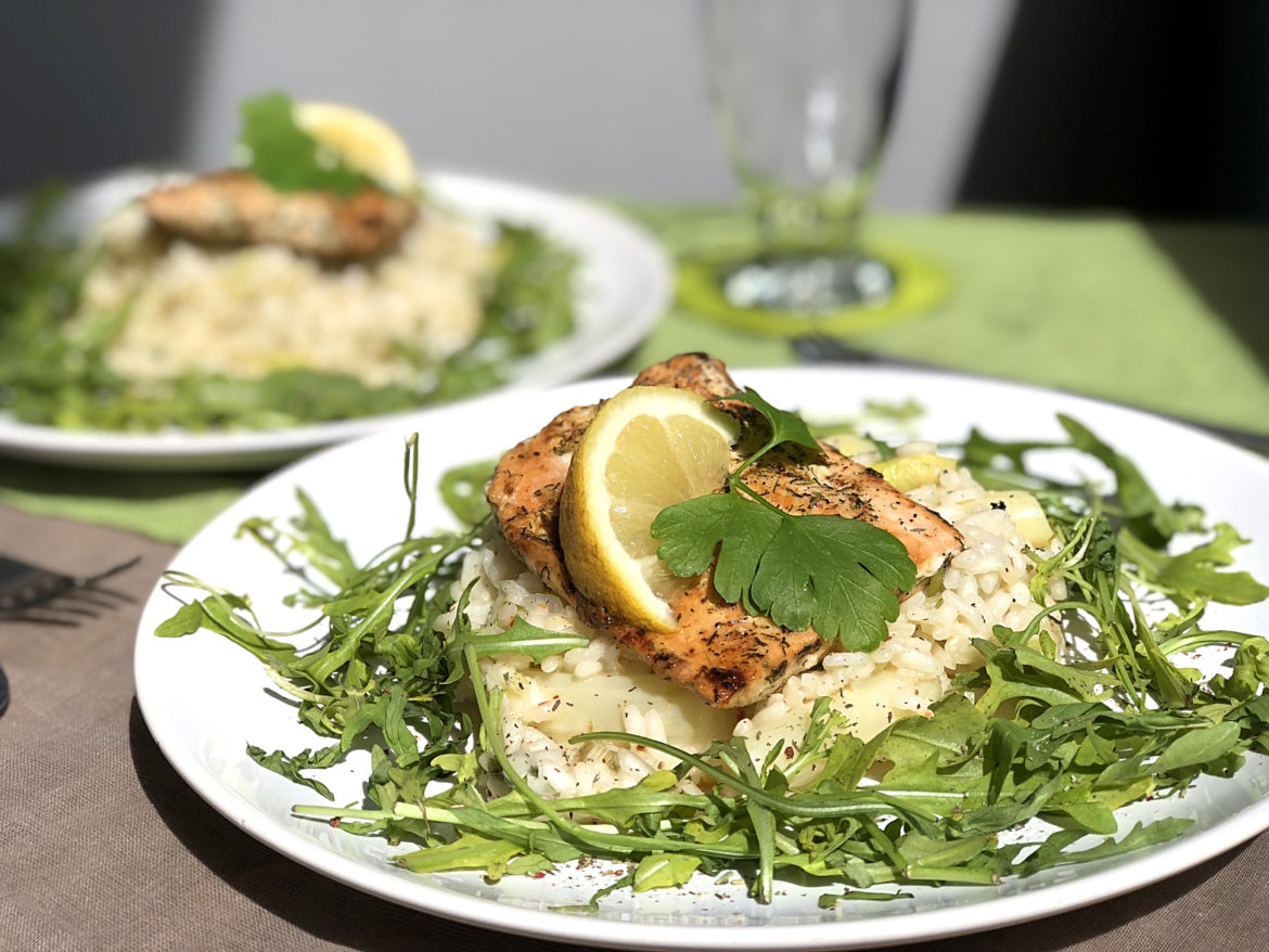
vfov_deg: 25.7
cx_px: 634
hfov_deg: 33.8
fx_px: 2090
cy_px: 476
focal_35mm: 57
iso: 20
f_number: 2.8
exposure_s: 1/1621
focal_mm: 6.6
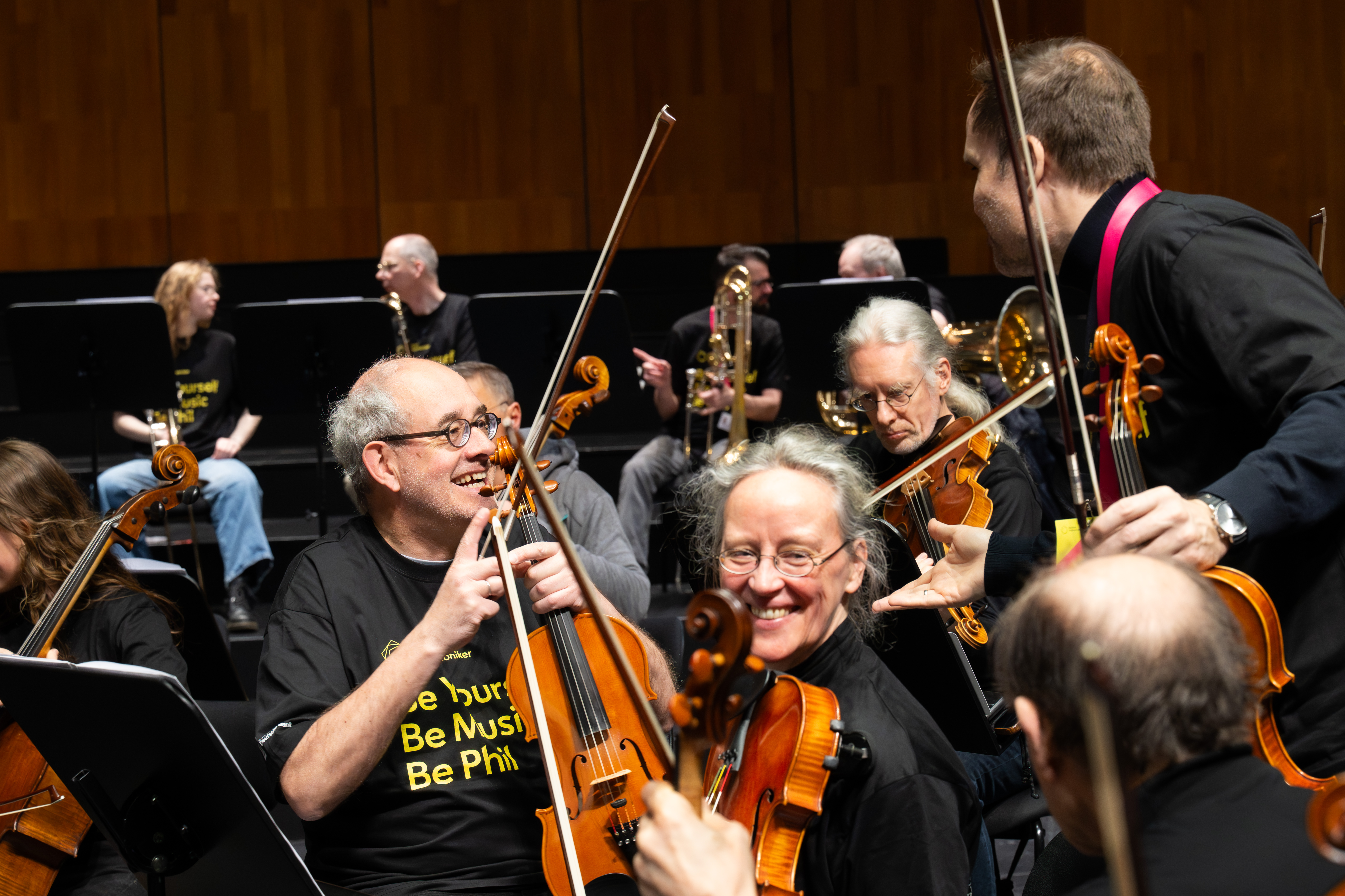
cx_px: 672
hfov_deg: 31.4
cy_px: 448
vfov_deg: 21.2
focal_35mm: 64
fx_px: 2391
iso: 5000
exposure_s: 1/160
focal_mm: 64
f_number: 5.6
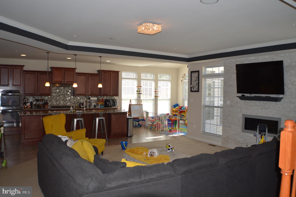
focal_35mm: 36
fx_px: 296
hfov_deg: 53.2
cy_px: 98
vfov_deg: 36.8
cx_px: 148
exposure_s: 1/125
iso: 140
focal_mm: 24
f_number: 4
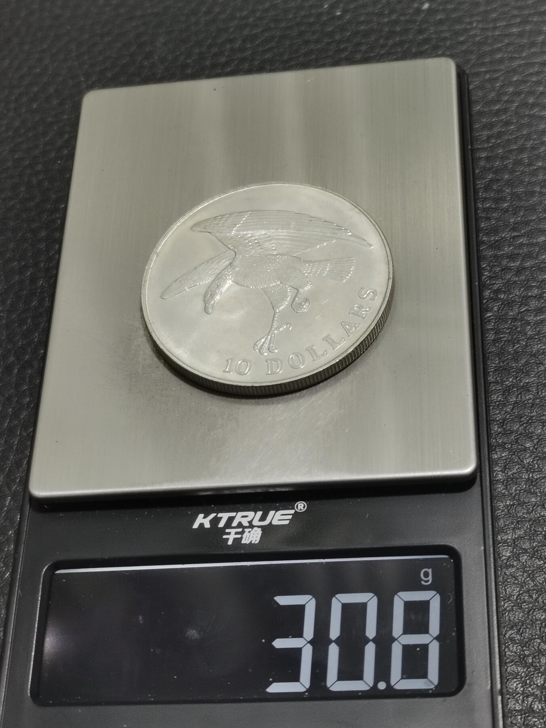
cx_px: 273
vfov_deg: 29.0
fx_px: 1409
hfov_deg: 21.9
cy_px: 364
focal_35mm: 67
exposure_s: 1/100
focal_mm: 5.58
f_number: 1.8
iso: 100
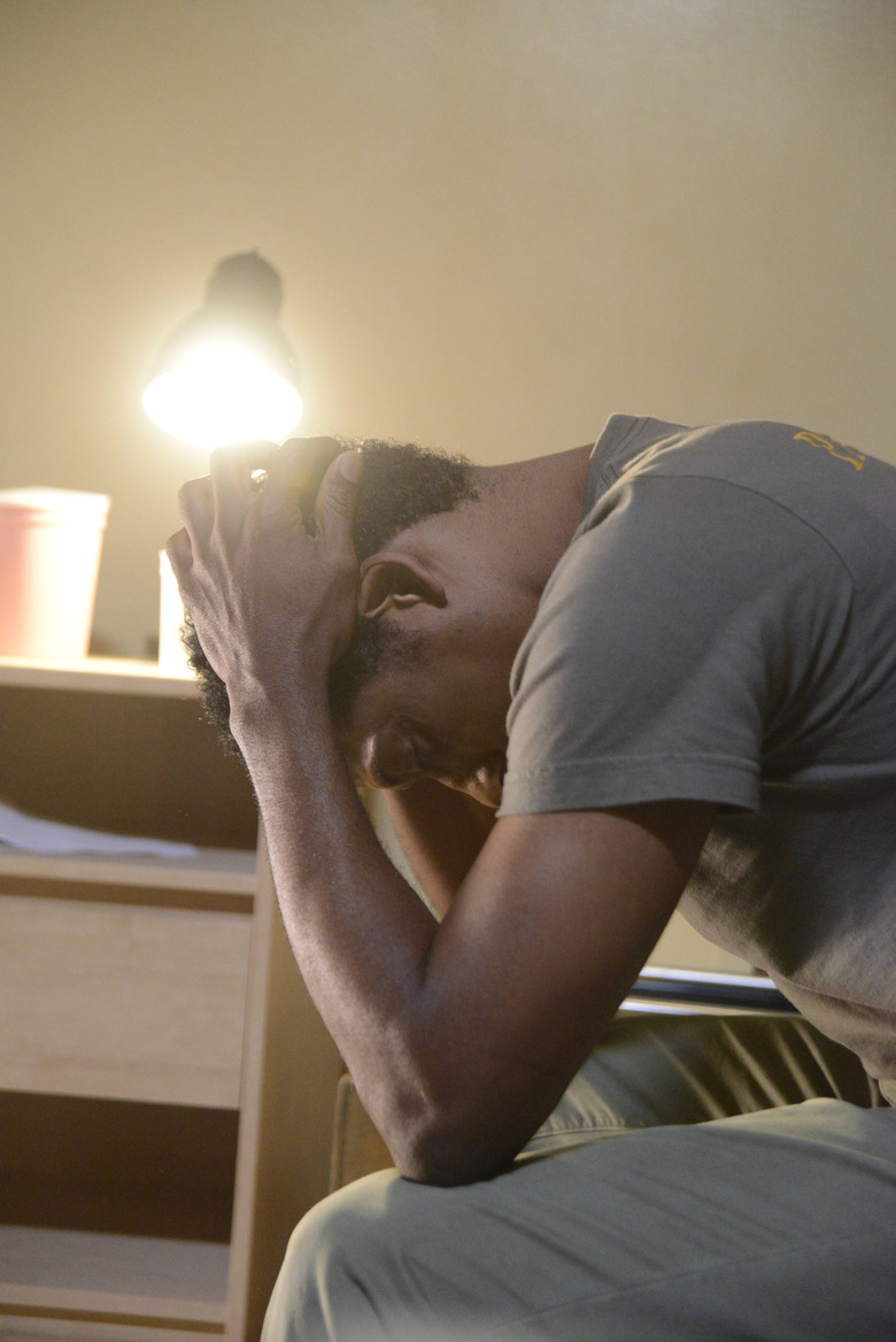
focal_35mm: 62
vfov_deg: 32.4
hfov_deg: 21.9
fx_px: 2312
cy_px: 671
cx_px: 448
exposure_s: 1/100
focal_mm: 62
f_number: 4
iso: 6400
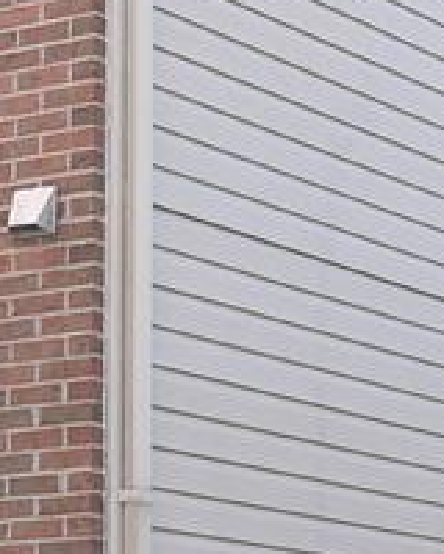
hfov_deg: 4.5
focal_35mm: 345
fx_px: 5667
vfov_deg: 5.6
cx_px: 42
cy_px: 741
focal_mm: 24
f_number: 8
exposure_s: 1/125
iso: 200
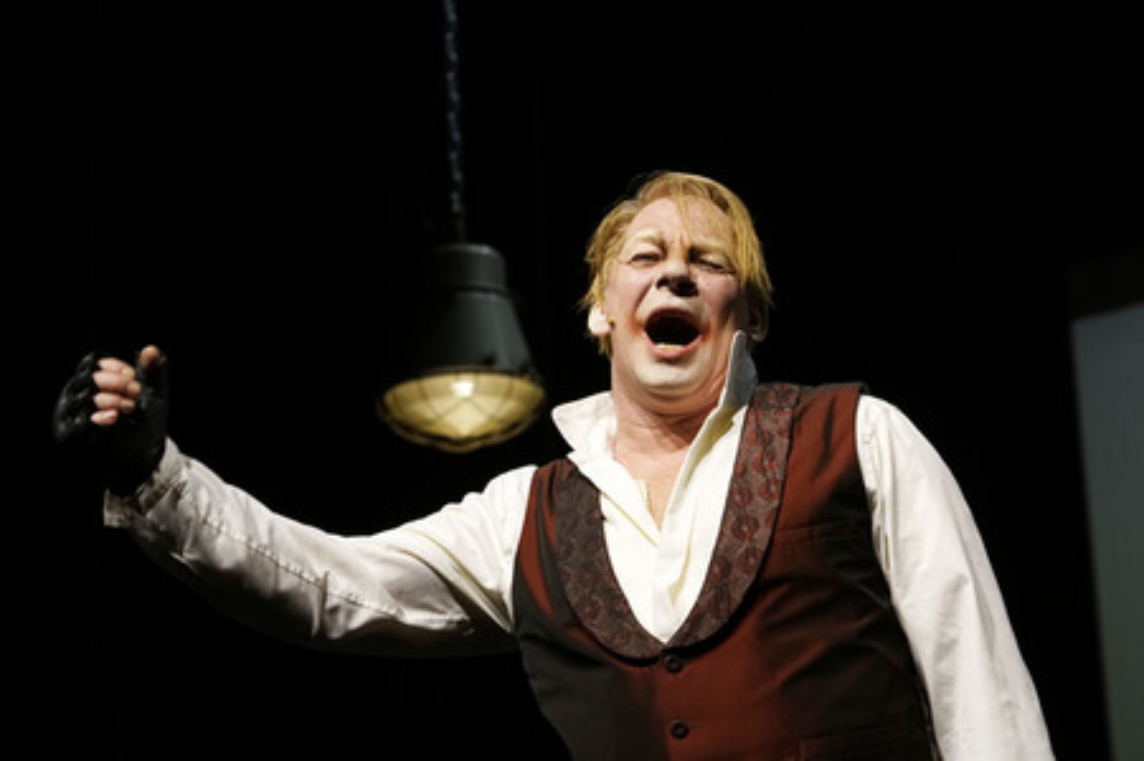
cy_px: 380
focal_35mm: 85
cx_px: 572
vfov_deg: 16.0
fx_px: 2699
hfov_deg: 23.9
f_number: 5
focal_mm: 85
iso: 1600
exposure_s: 1/320
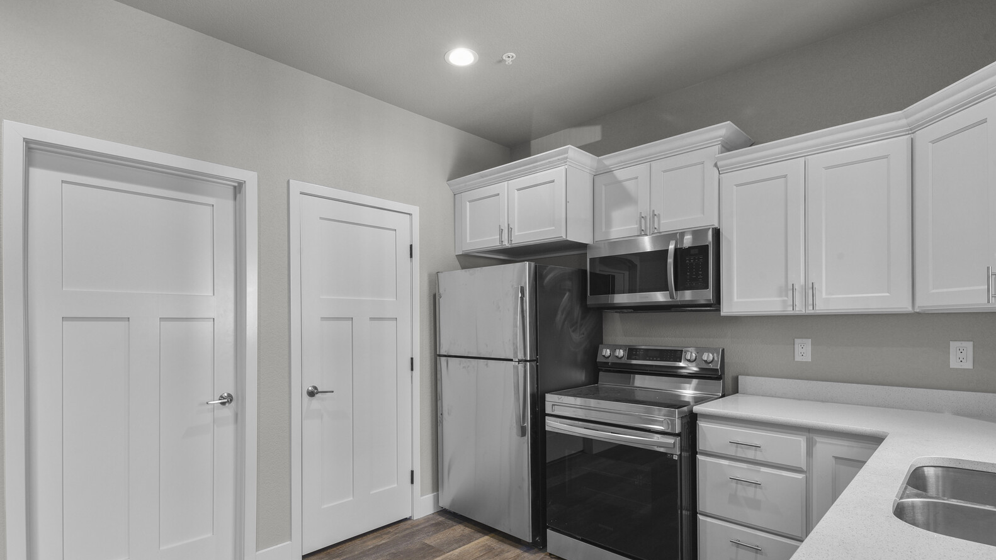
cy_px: 303
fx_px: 475
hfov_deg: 92.7
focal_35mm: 18
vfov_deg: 60.9
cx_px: 493
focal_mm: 17
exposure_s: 1/6
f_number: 9
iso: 250
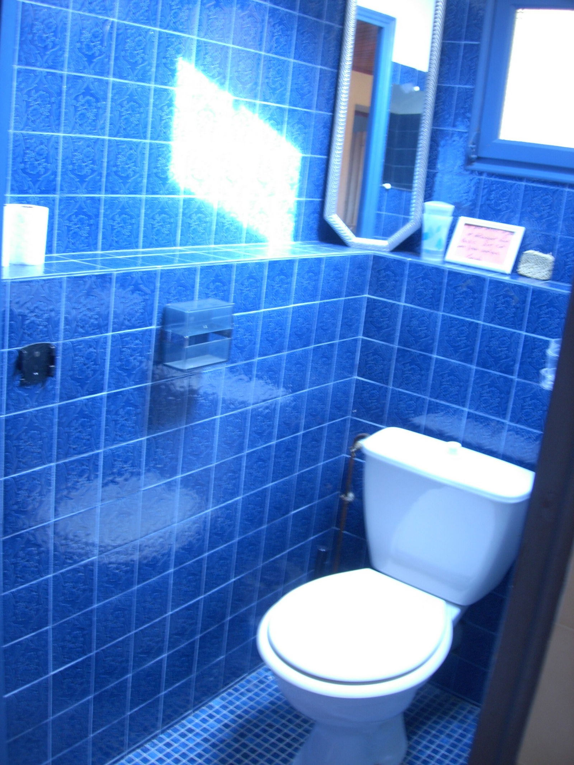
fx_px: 840
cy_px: 382
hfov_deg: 37.7
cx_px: 287
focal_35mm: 38
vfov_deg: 49.0
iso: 64
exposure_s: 1/5.6
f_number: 2.8
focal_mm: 7.8
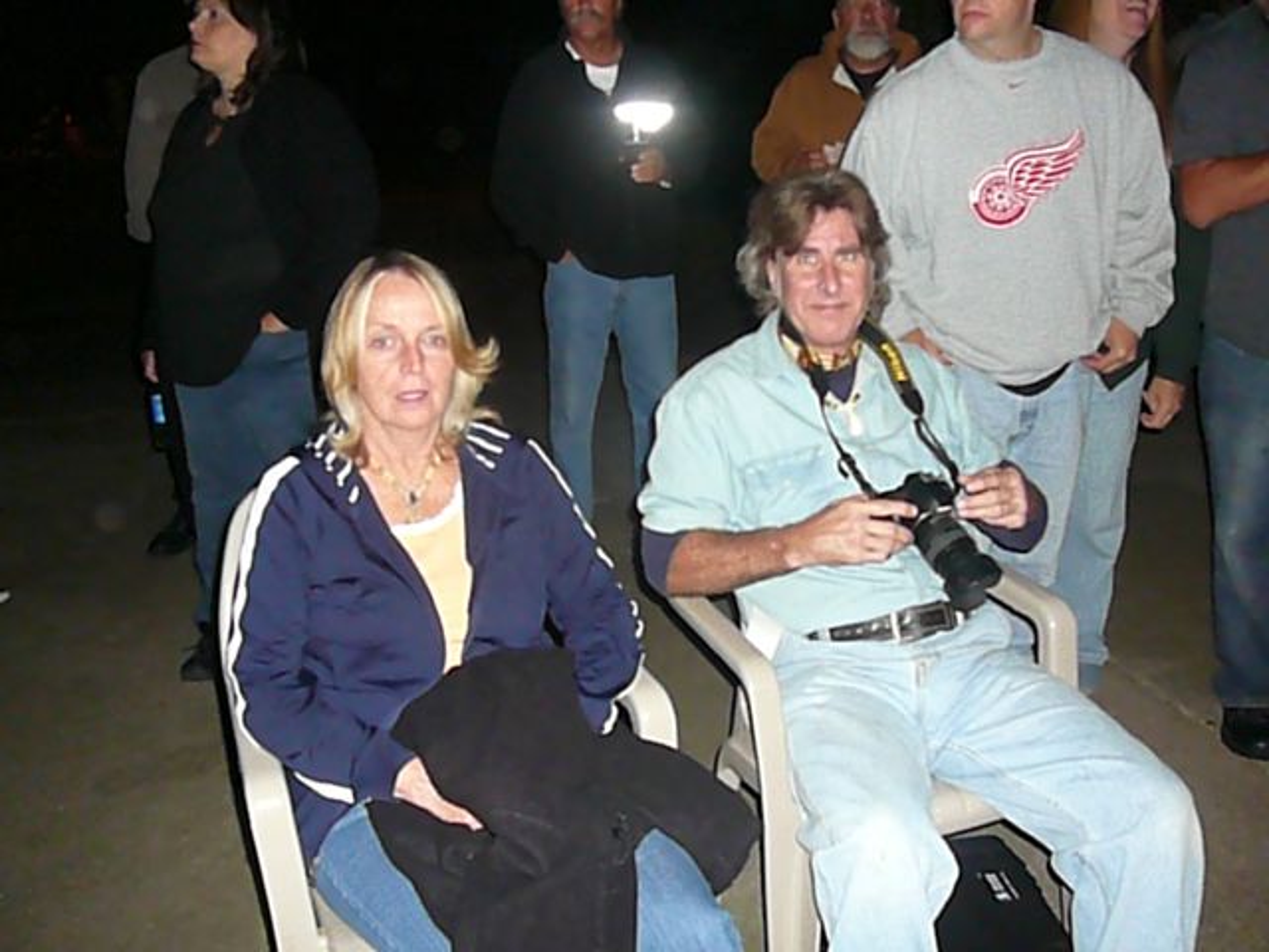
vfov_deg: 40.7
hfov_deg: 52.6
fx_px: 1283
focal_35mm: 35
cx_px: 634
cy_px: 476
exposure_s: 1/30
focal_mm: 5.2
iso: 800
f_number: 2.8
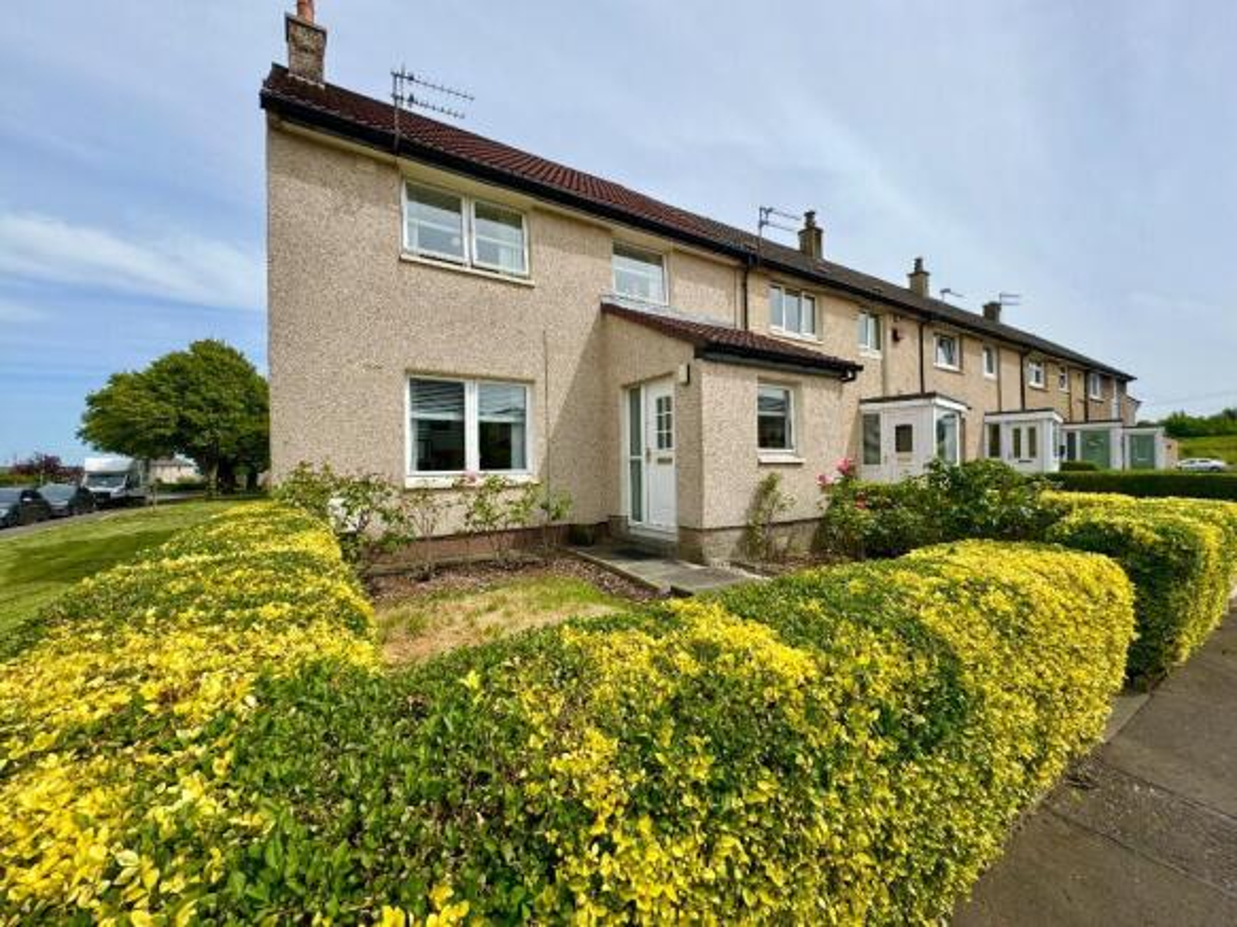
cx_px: 618
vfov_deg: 85.7
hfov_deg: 102.1
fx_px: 500
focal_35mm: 14
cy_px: 464
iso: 50
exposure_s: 1/1709
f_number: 2.2
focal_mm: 2.22
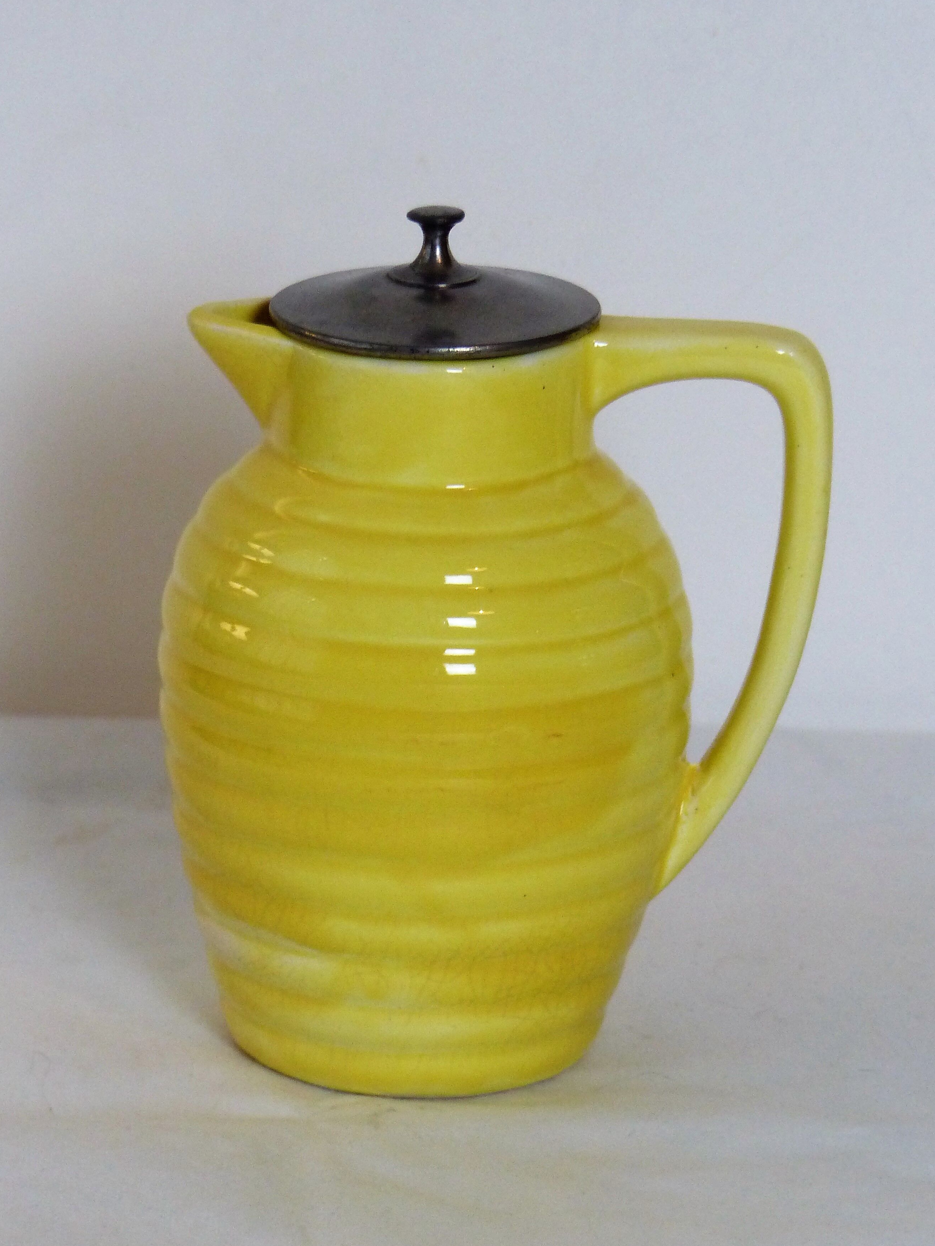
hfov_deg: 8.2
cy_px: 684
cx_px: 420
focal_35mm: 180
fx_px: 6482
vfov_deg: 11.0
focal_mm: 25.6
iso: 320
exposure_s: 1/80
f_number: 2.8
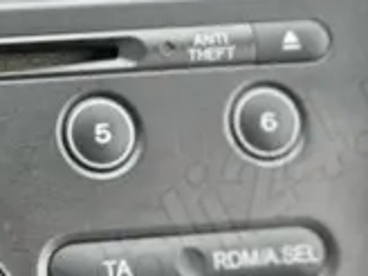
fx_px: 1690
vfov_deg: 9.3
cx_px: -204
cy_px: 229
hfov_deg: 11.8
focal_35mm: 159
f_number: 1.5
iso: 50
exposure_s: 1/121
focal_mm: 5.7
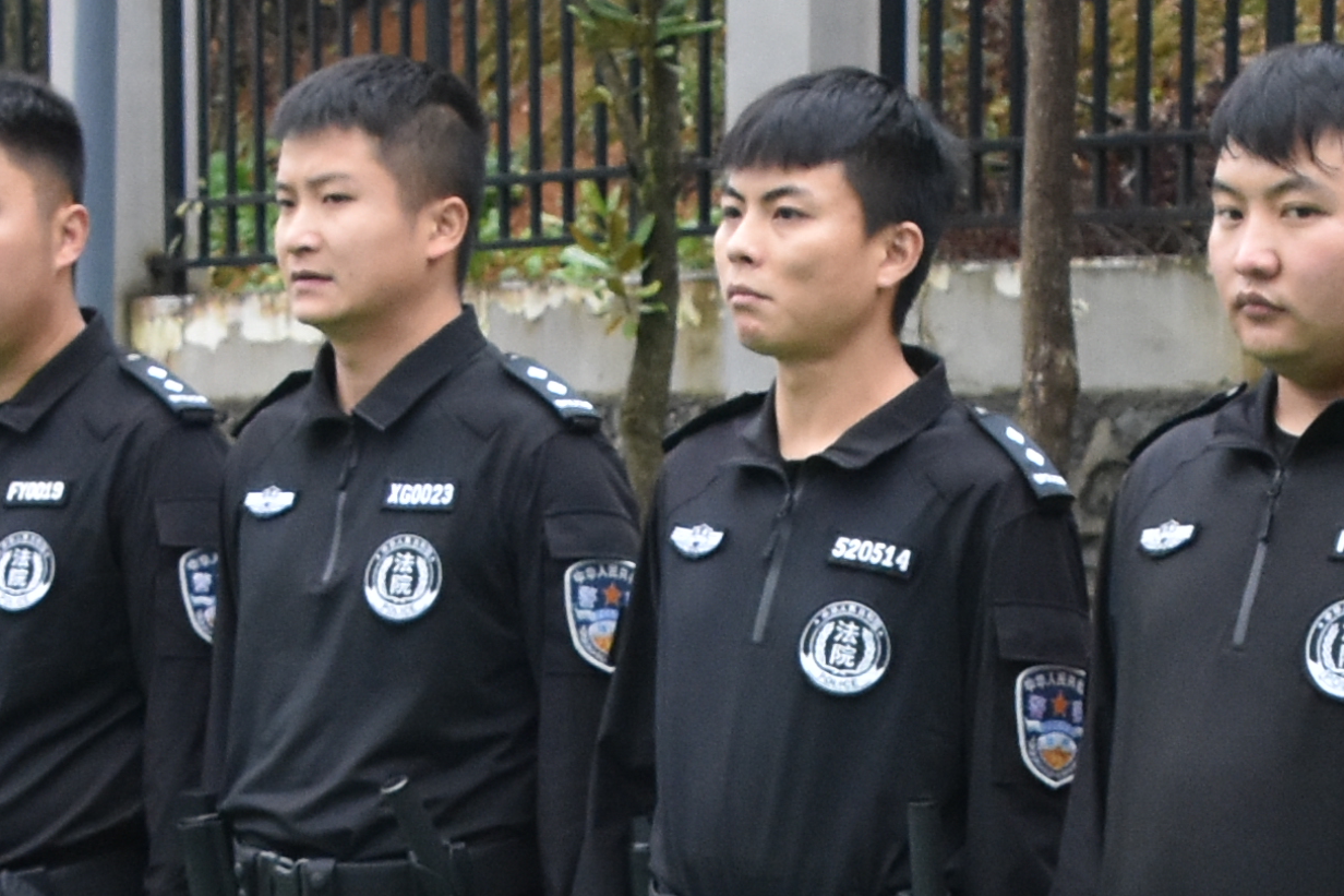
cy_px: 1101
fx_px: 5727
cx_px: 919
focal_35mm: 153
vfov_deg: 8.8
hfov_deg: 13.4
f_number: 6.3
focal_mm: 21
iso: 1000
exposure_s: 1/160
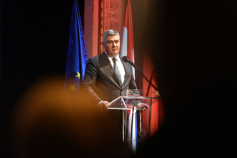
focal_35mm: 200
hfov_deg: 10.3
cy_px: 79
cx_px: 118
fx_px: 1317
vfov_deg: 6.9
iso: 2500
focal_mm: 200
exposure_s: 1/125
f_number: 4
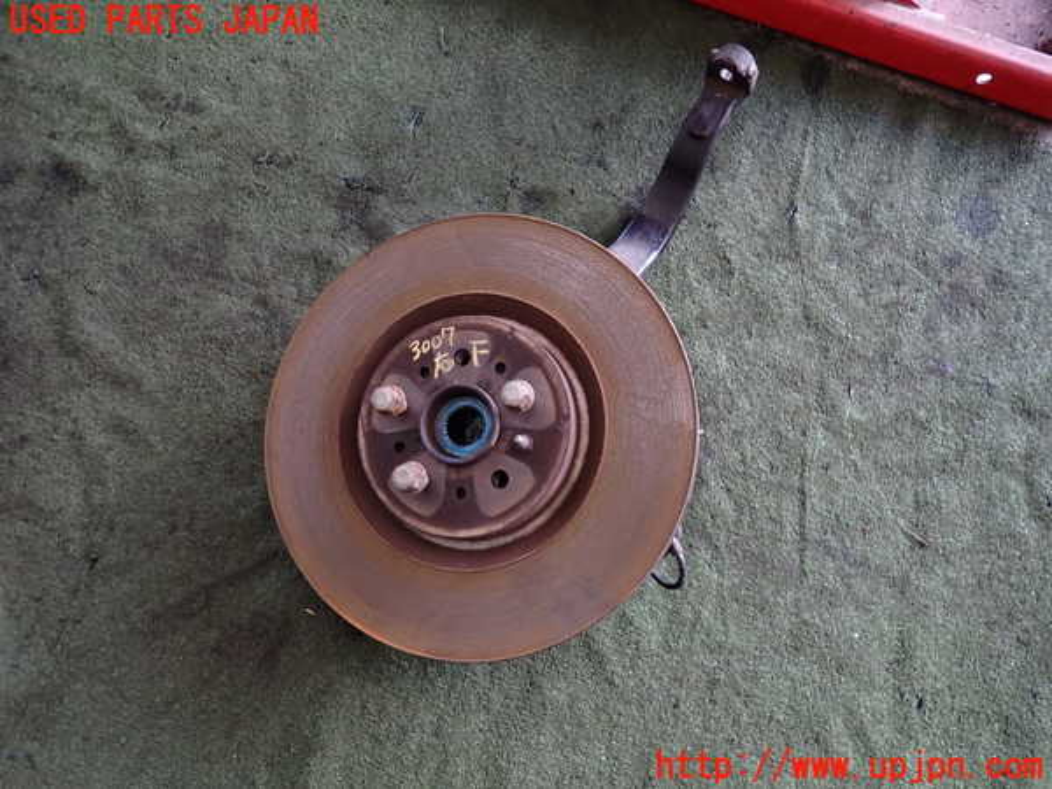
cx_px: 526
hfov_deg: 69.4
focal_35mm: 25
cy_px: 394
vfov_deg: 54.9
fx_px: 760
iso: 200
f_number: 2
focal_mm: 4.5
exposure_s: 1/50
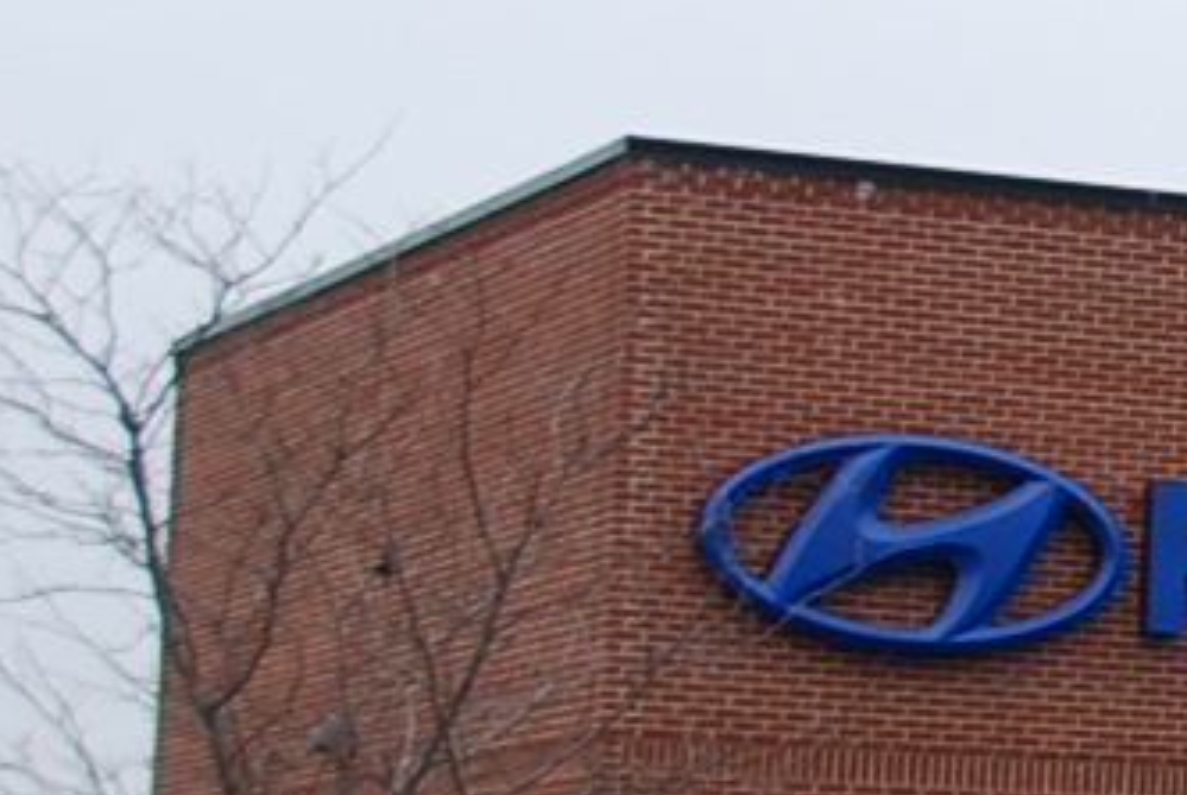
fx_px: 6339
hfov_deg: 9.1
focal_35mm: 192
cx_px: 3301
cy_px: 478
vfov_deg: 7.2
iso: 200
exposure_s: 1/100
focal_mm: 22
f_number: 5
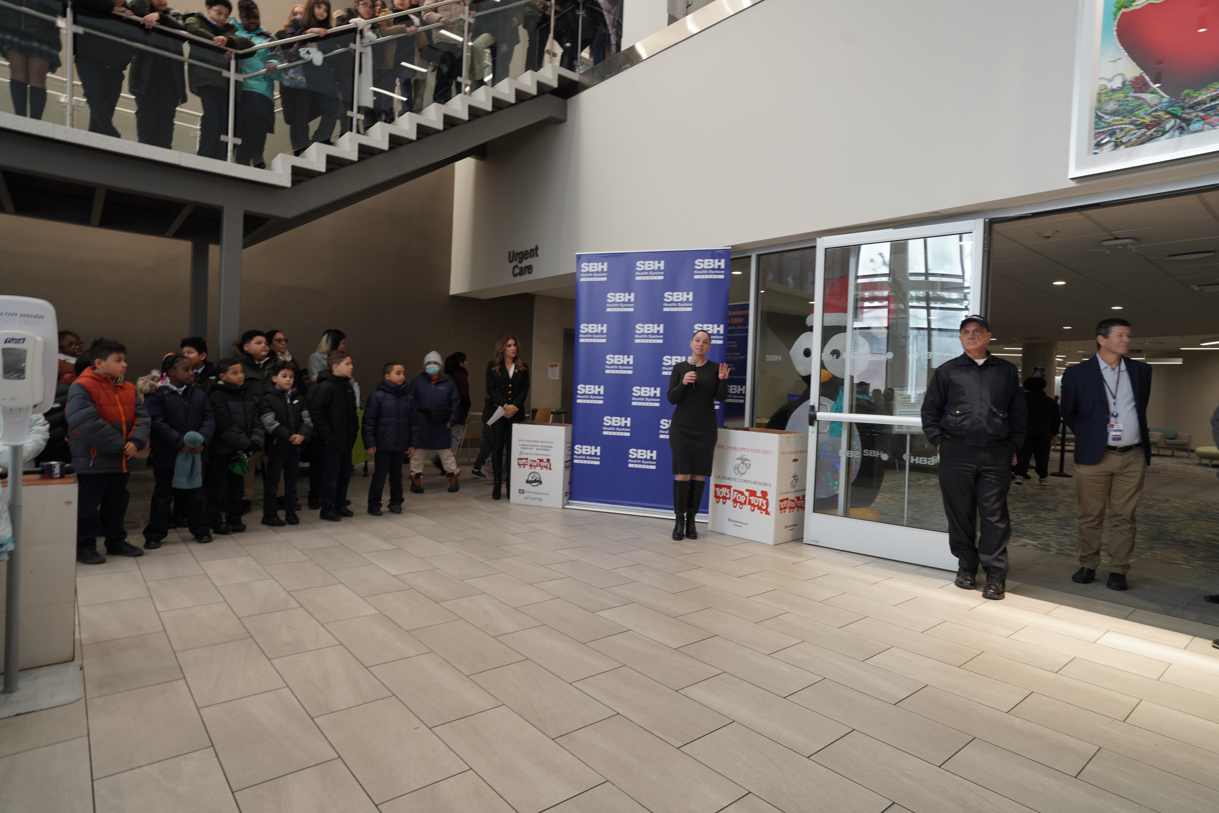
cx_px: 610
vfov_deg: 61.9
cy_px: 406
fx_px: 677
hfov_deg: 84.0
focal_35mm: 20
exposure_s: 1/30
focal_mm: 20
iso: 400
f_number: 6.3
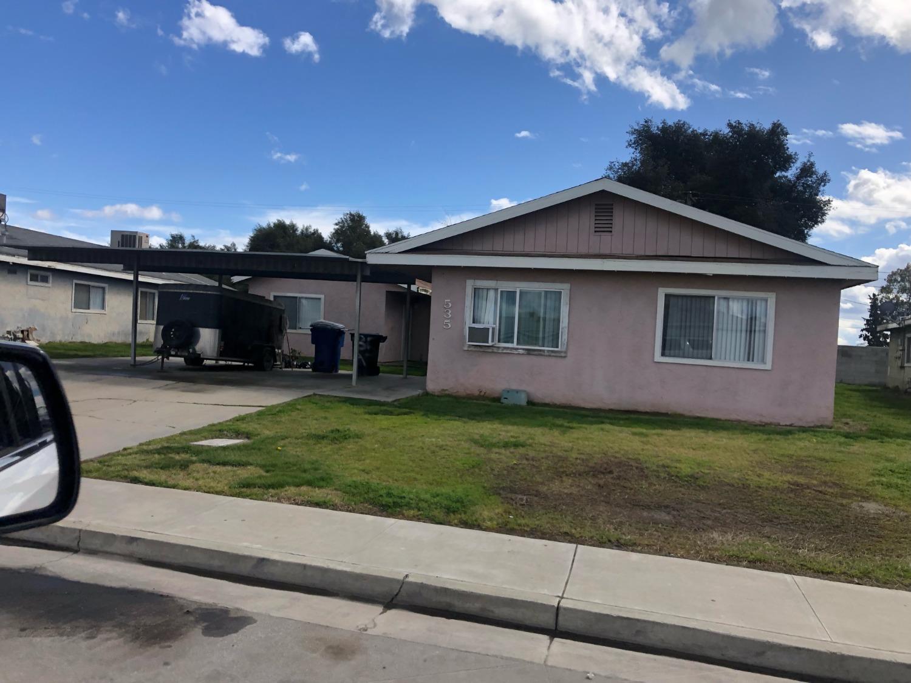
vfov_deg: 49.7
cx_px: 456
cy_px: 342
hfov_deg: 63.4
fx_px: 737
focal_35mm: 28
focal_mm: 4
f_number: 1.8
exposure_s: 1/2315
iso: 20
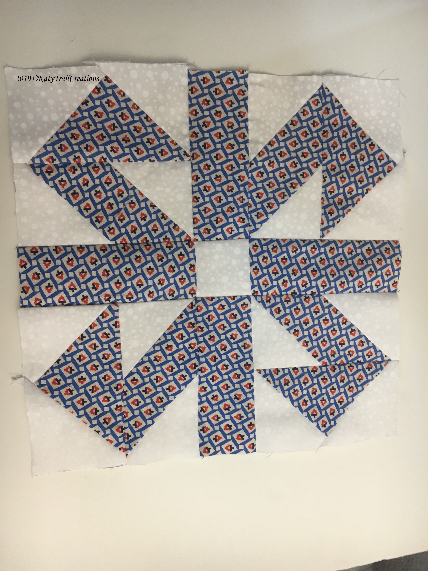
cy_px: 286
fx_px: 478
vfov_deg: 61.7
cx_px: 214
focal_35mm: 29
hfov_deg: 48.2
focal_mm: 4.15
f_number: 2.2
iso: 50
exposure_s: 1/30
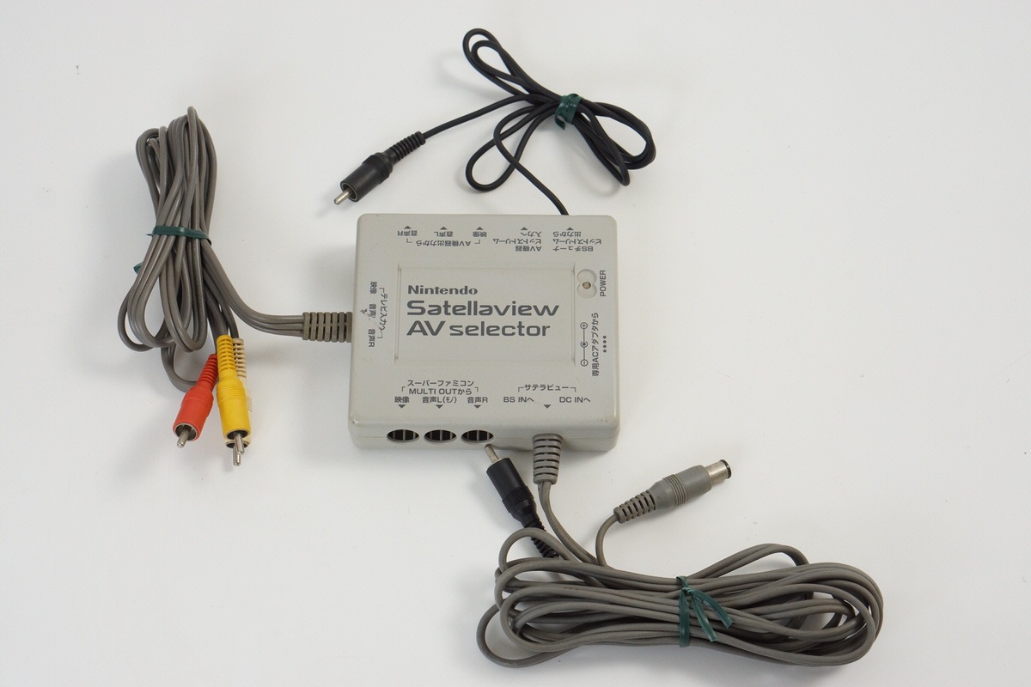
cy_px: 344
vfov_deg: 18.2
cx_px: 516
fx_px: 2148
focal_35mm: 75
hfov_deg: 27.0
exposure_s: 1/80
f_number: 6.3
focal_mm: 50
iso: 640
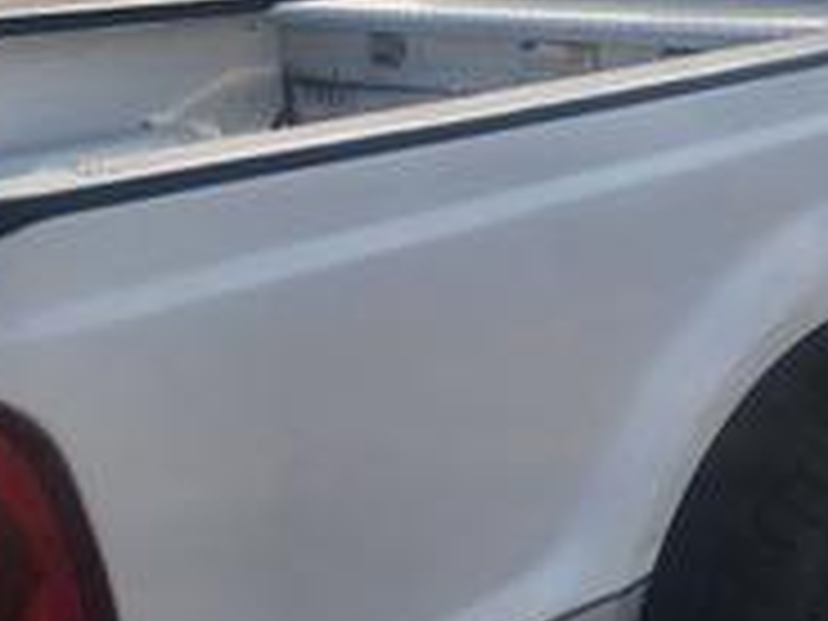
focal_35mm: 63
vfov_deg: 23.3
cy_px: 270
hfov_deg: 29.7
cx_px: 706
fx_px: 1507
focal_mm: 6.4
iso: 12
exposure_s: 1/1208
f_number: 1.8
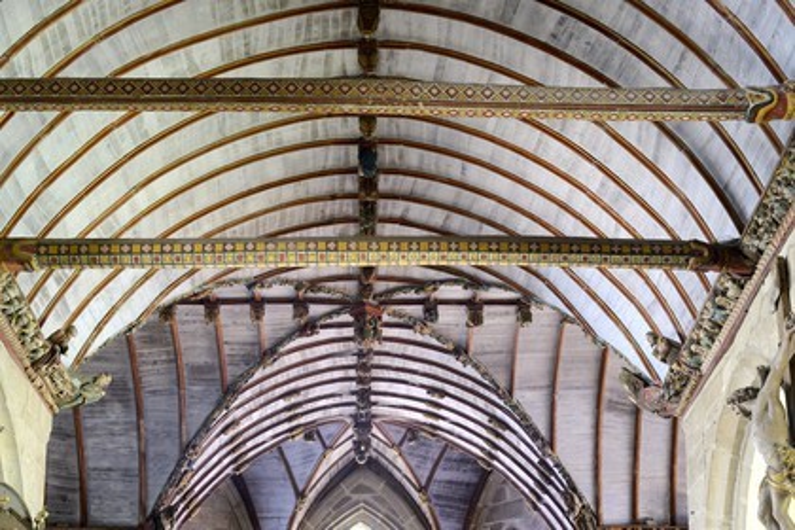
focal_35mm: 70
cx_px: 398
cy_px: 265
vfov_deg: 19.5
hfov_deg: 28.8
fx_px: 1546
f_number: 6.3
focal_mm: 70
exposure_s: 1/4
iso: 1000
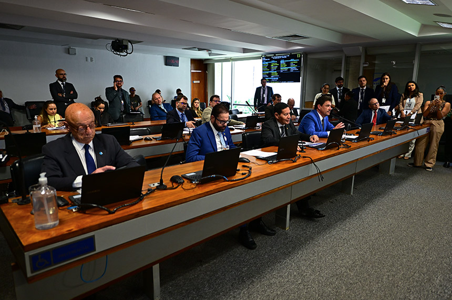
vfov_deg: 52.9
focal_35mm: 24
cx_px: 226
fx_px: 301
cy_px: 150
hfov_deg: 73.8
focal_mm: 24
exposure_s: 1/100
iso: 800
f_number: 2.8
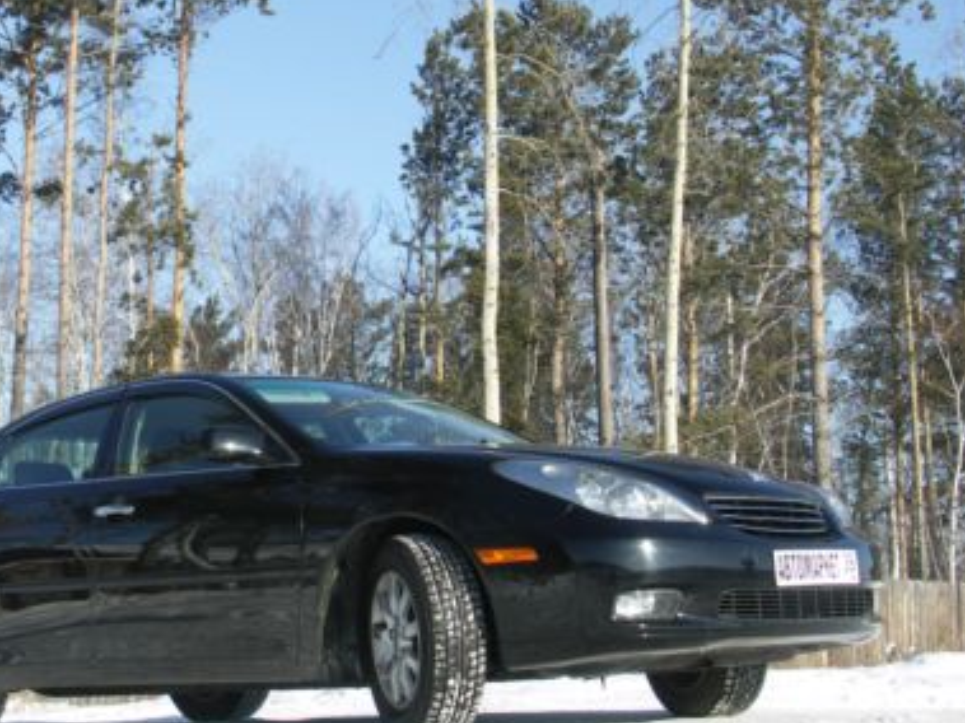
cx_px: 337
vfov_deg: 24.8
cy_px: 319
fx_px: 1644
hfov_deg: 32.5
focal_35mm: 59
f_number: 5.6
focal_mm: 10.9
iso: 50
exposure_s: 1/200
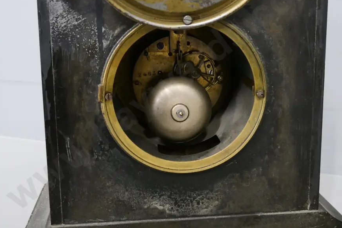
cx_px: 172
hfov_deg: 40.3
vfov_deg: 27.4
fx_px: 466
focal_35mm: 49
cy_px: 83
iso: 3200
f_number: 6.3
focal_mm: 20
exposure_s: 1/20
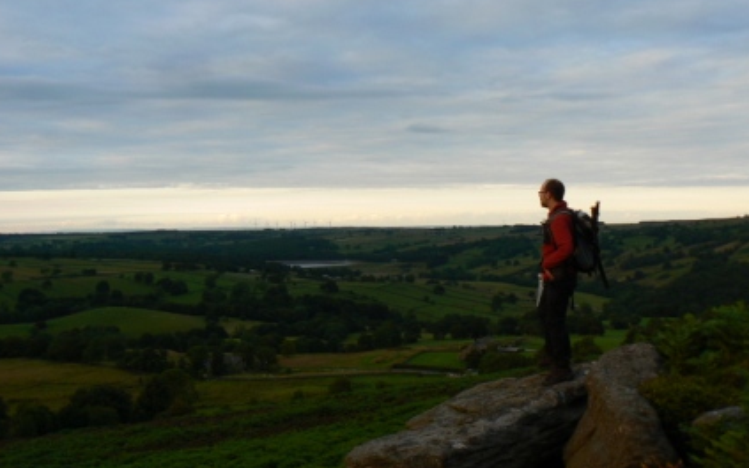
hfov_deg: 50.4
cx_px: 374
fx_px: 796
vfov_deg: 32.7
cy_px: 239
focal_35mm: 39
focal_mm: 6
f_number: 4
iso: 80
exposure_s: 1/50
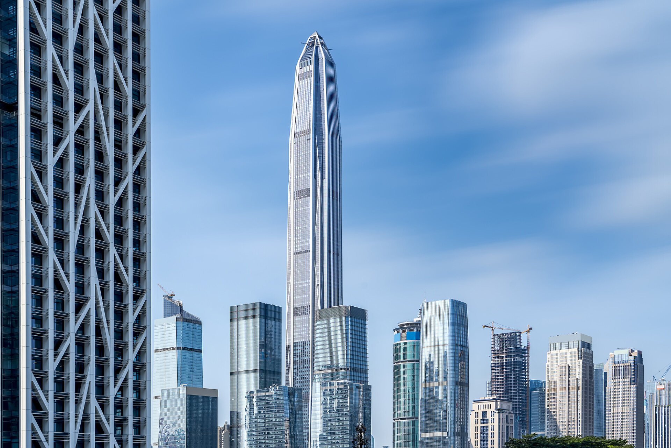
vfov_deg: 27.0
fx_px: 932
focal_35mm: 50
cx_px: 336
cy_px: 224
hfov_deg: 39.6
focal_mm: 50
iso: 200
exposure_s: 1/500
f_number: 9
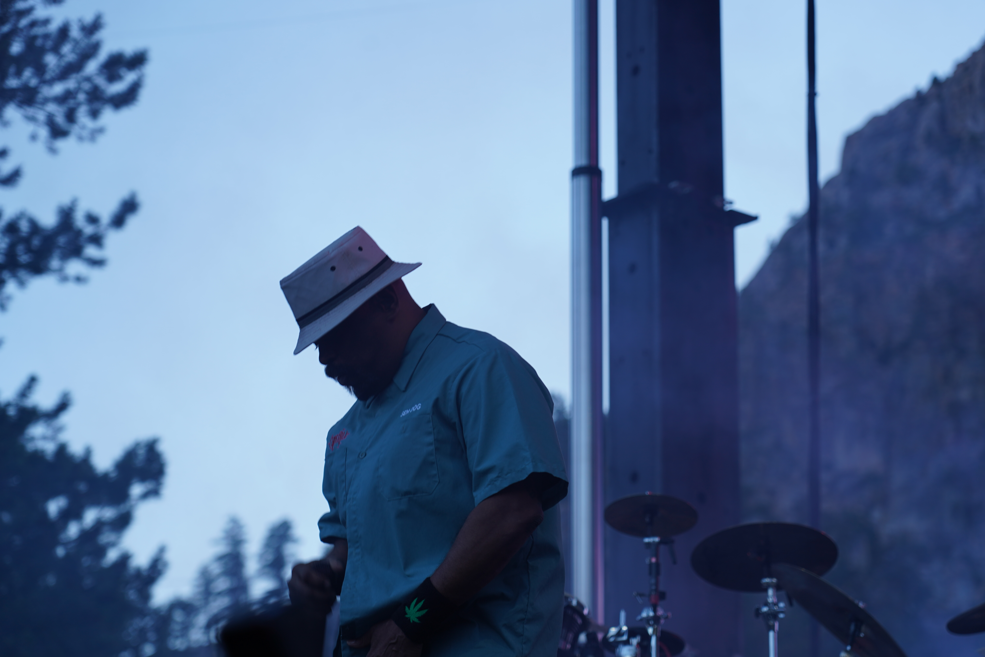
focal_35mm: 105
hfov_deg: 19.5
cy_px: 328
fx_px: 2873
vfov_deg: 13.0
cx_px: 492
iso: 100
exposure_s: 1/160
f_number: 4.5
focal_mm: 105
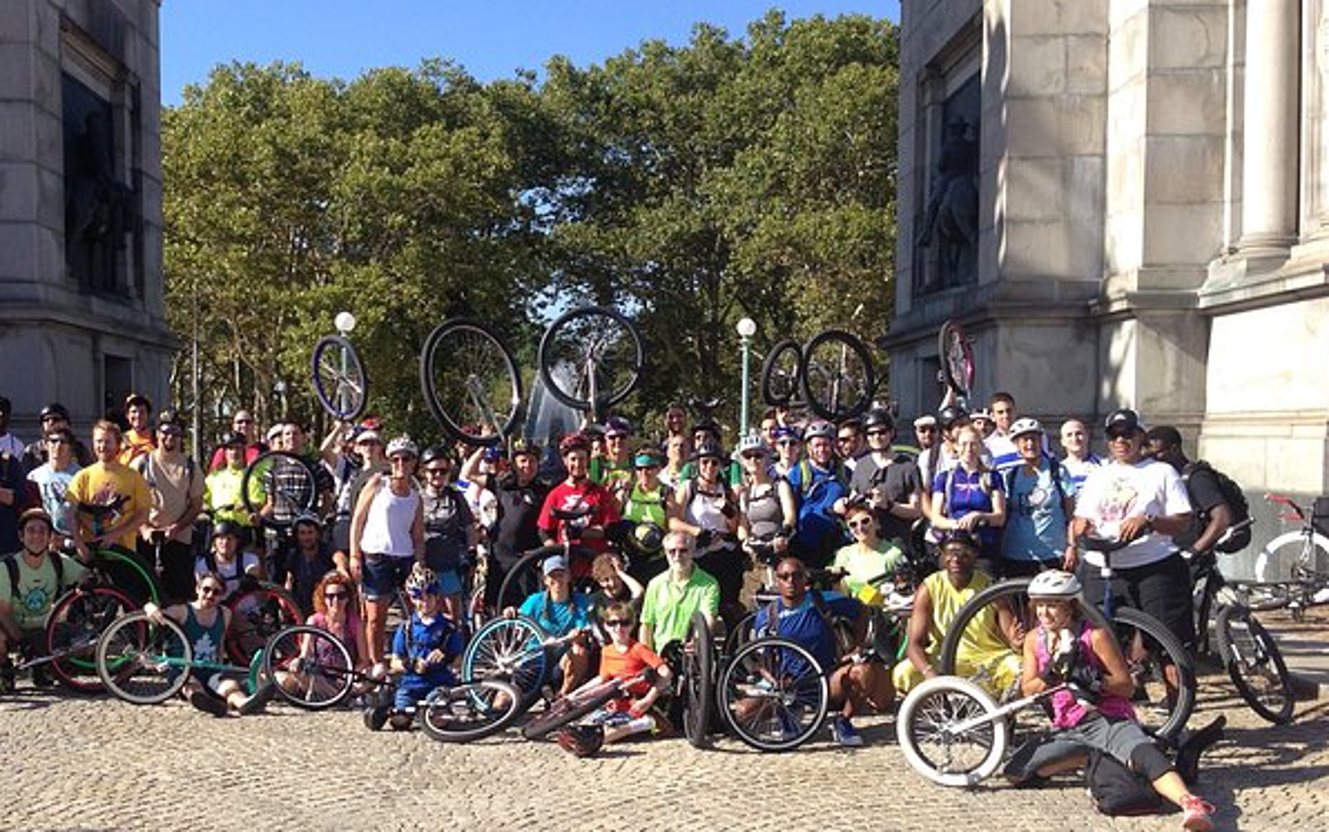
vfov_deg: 29.2
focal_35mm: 44
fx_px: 1594
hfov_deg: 45.0
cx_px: 531
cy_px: 499
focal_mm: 4.12
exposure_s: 1/874
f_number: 2.4
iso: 50
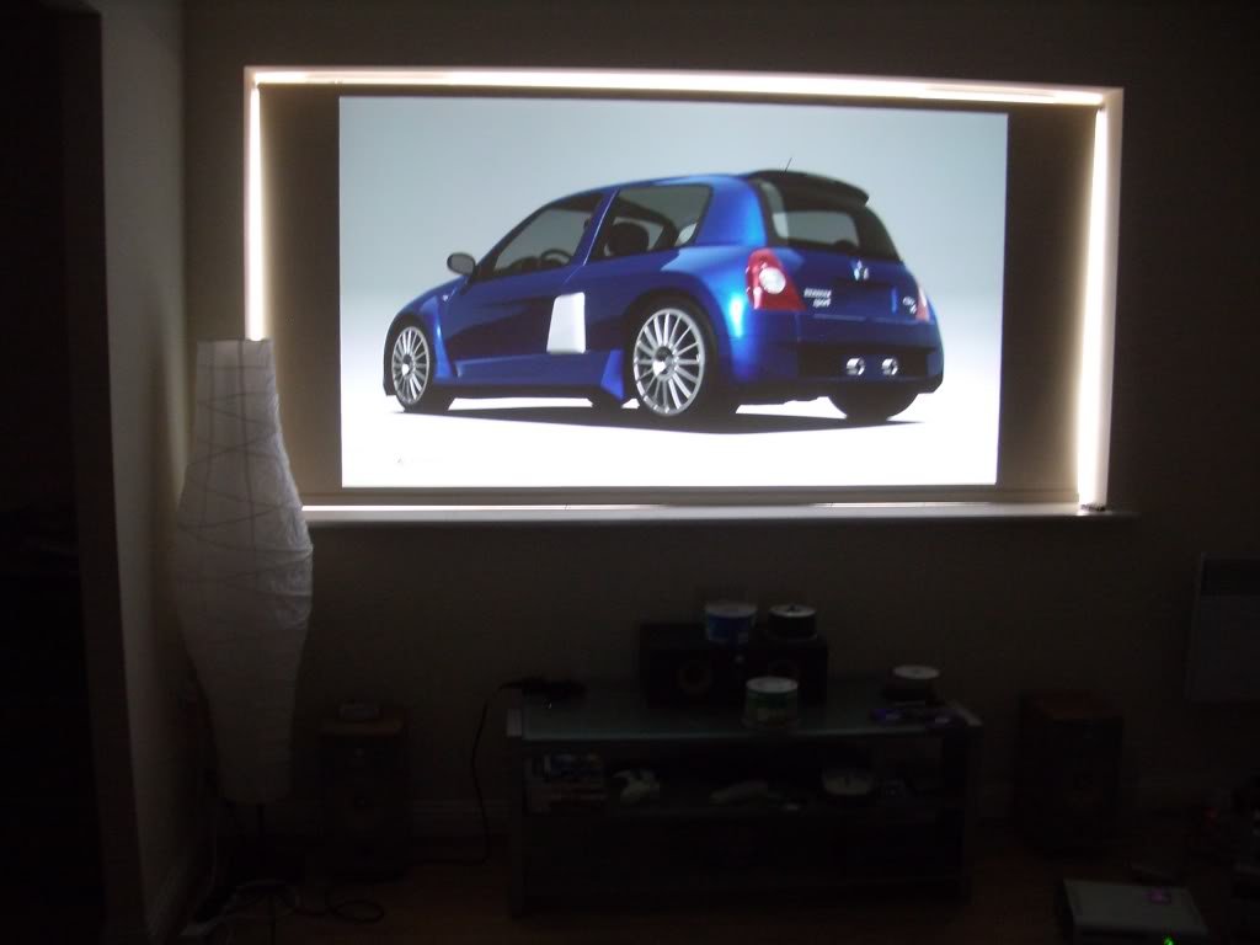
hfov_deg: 52.6
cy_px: 472
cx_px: 630
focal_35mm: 35
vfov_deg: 40.7
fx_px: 1274
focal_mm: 5.8
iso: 200
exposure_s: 1/10
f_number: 2.6
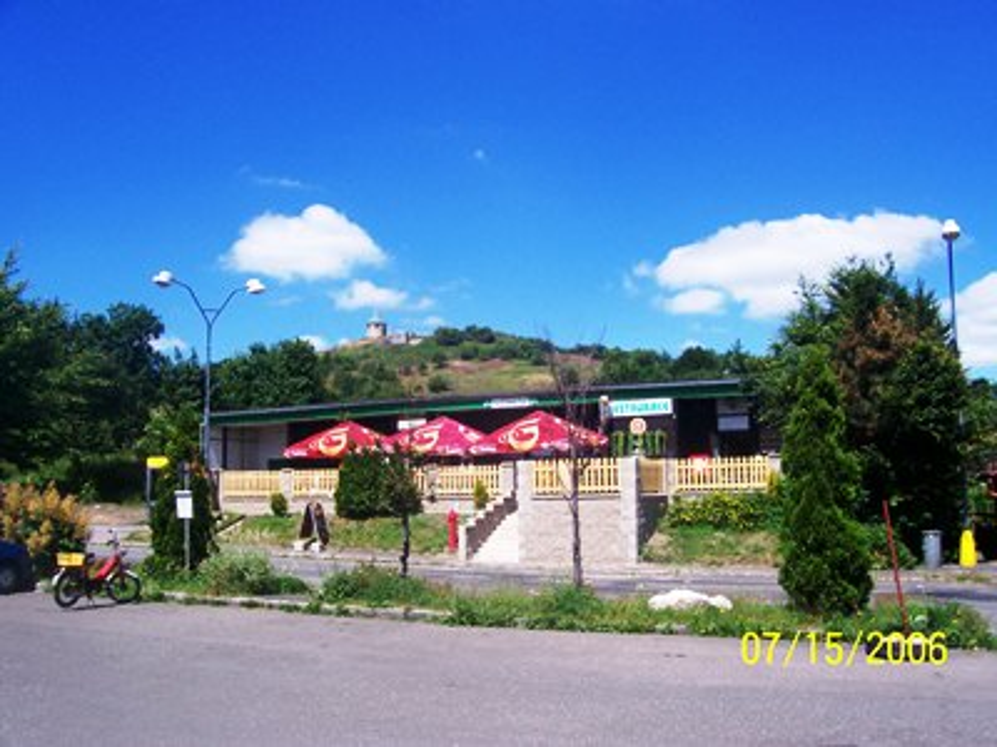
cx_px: 498
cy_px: 374
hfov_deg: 54.0
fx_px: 979
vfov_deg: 41.8
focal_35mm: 34
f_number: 5.1
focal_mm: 5.6
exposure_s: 1/442
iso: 80
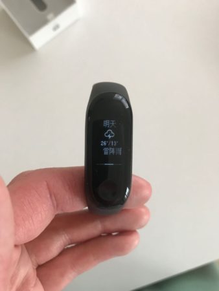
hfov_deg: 49.8
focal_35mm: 28
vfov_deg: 63.4
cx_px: 110
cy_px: 146
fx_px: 236
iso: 32
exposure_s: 1/33
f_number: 1.8
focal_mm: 3.99
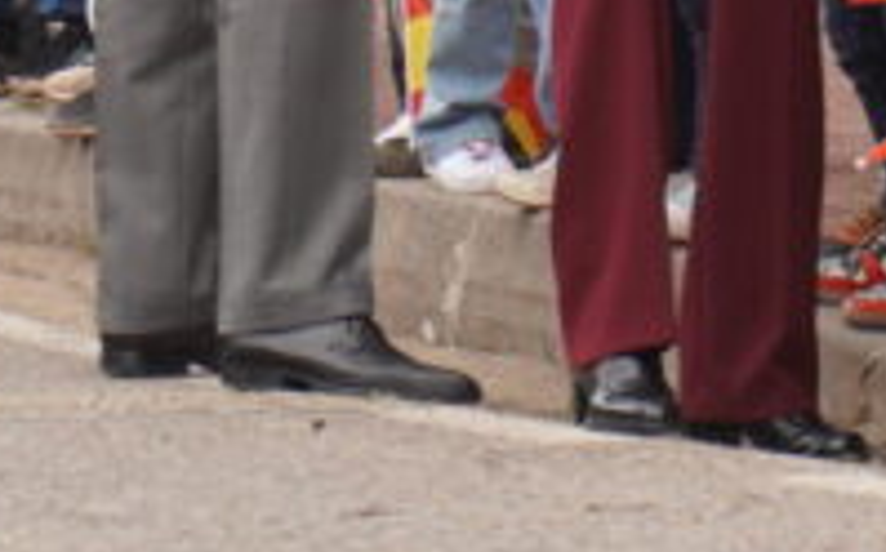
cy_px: -835
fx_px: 9506
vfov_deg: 3.3
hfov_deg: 5.3
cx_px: 503
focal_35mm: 394
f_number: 5.6
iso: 160
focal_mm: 50
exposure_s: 1/160
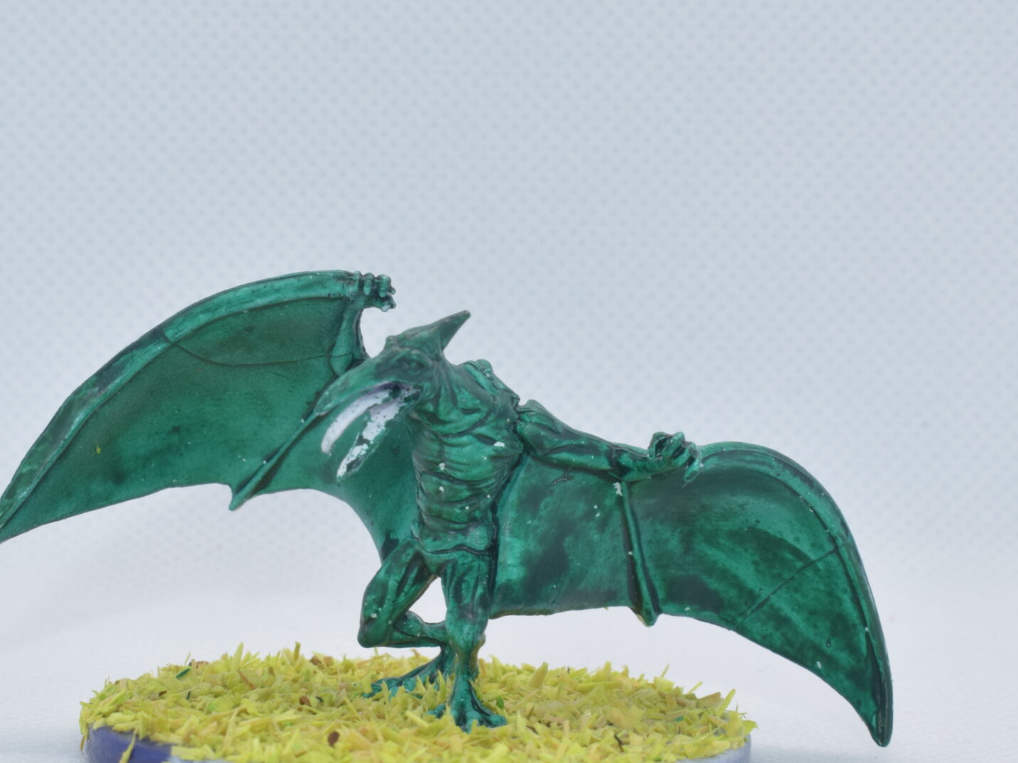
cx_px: 466
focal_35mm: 103
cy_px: 427
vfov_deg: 14.4
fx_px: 3029
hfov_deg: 19.1
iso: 800
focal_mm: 40
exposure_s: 1/125
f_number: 16
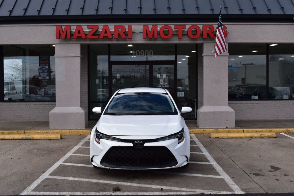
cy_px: 98
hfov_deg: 46.4
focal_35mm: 42
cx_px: 147
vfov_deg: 31.9
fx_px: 343
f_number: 11
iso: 320
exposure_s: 1/500
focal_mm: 28
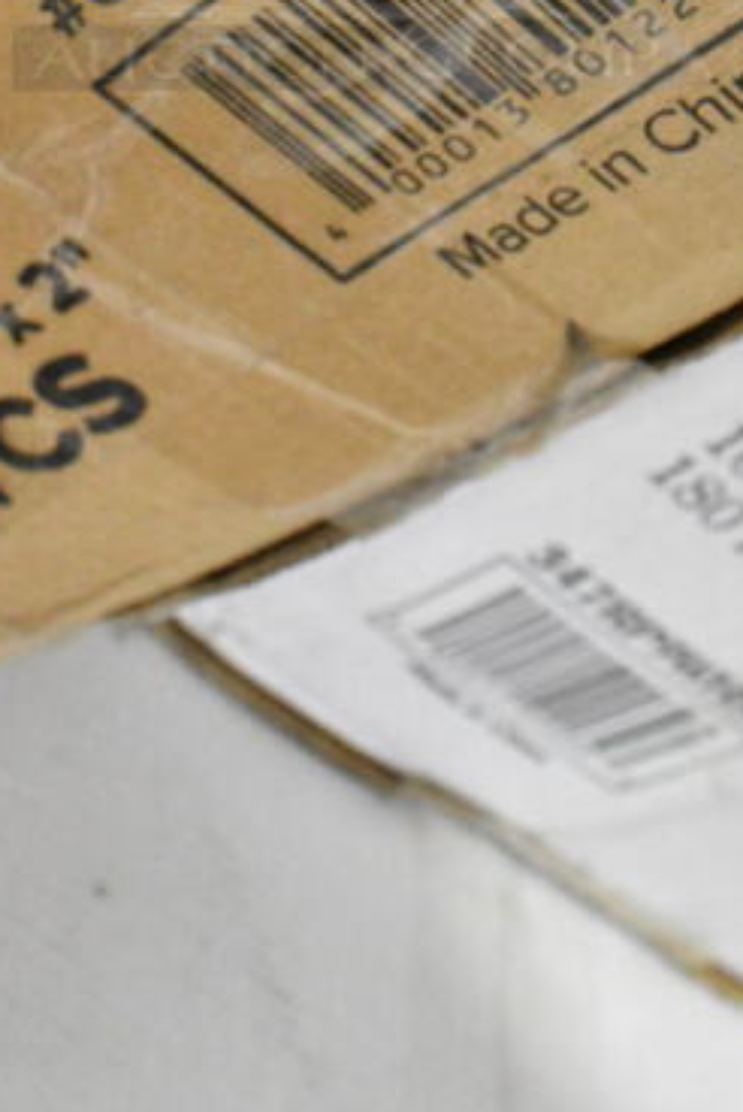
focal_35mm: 67
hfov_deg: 20.3
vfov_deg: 27.8
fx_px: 2070
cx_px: 350
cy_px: -68
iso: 6400
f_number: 6.3
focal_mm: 18
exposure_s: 1/160
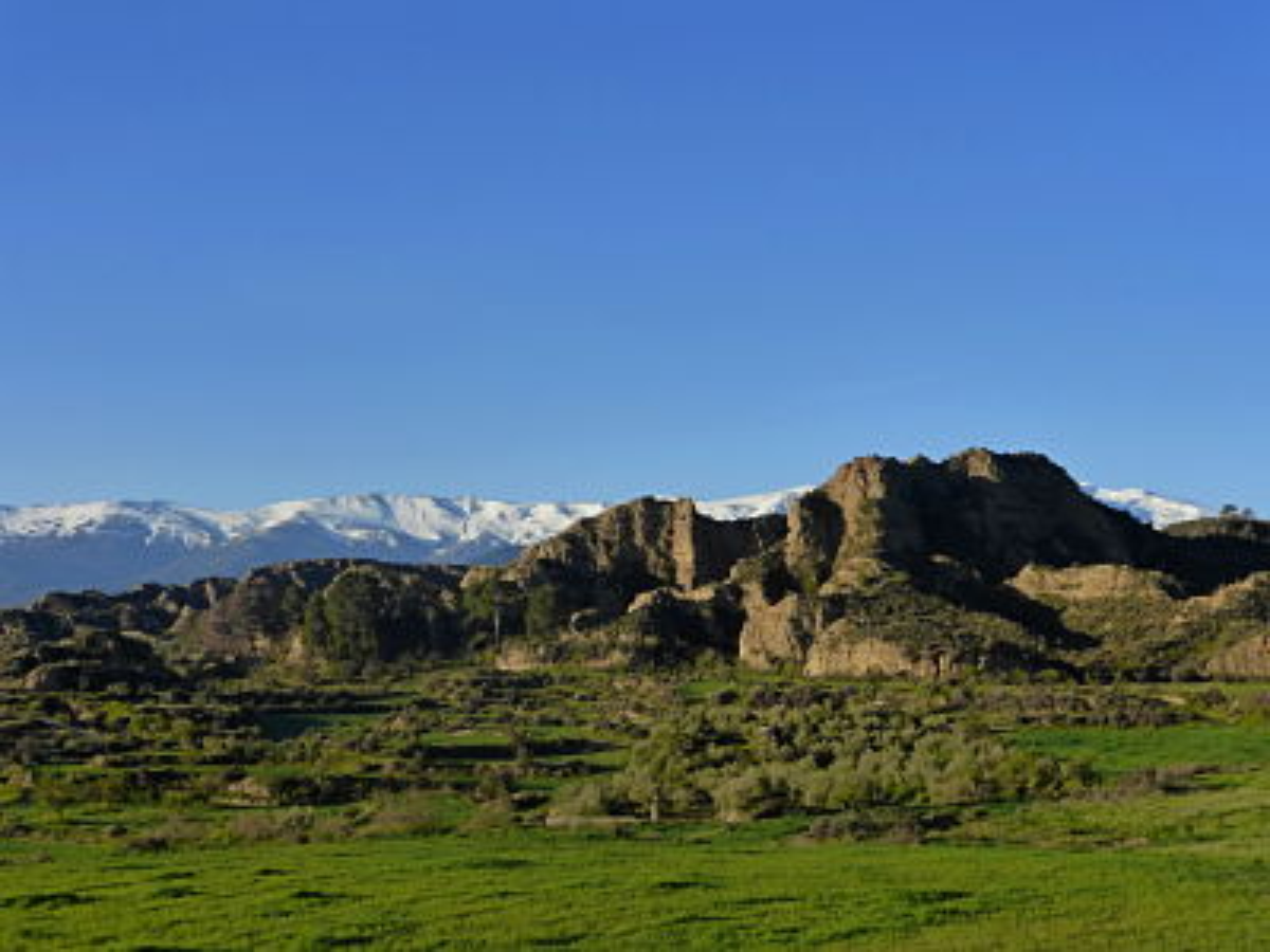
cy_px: 476
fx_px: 1981
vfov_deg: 27.0
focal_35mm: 54
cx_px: 635
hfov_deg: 35.5
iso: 160
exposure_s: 1/640
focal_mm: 9.7
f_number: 4.6
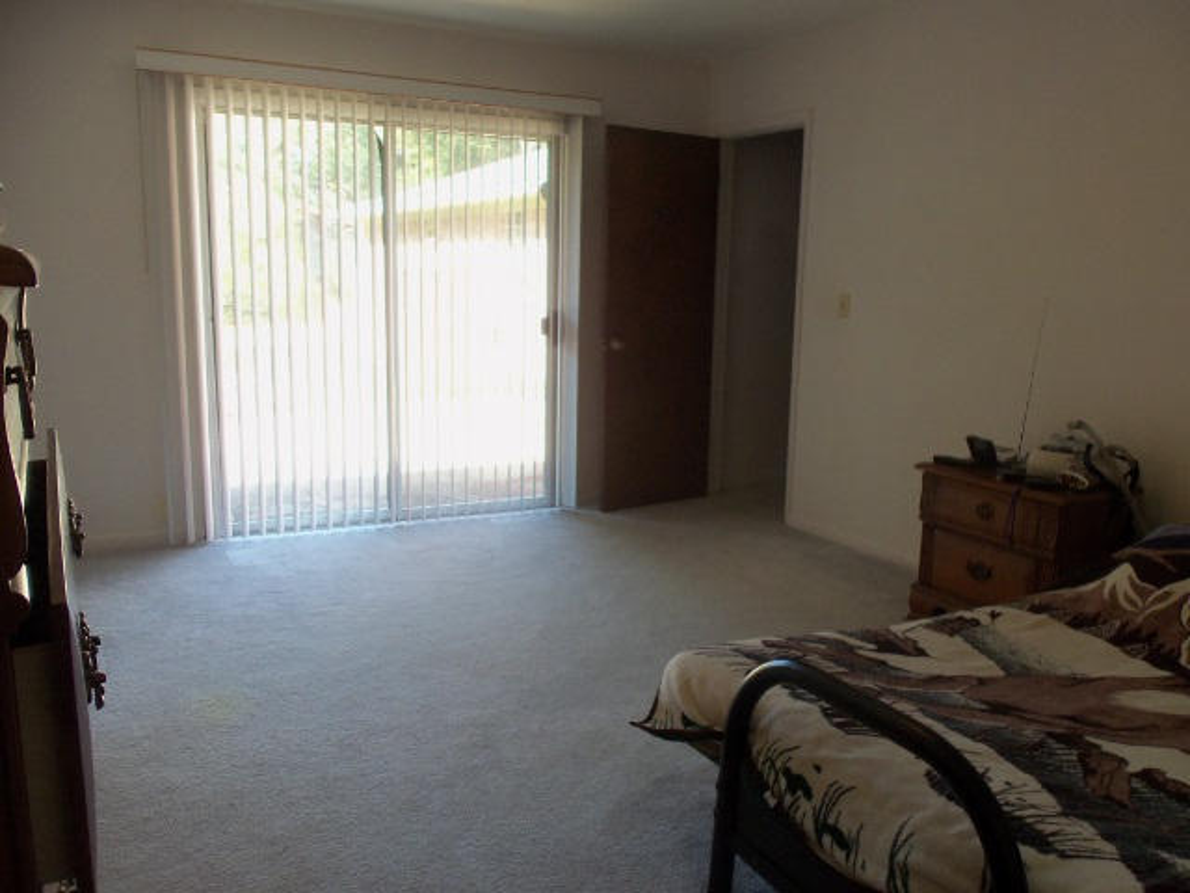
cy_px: 446
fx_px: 997
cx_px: 595
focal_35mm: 29
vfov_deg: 48.2
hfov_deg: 61.7
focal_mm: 5.2
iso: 100
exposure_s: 1/30
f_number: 3.4
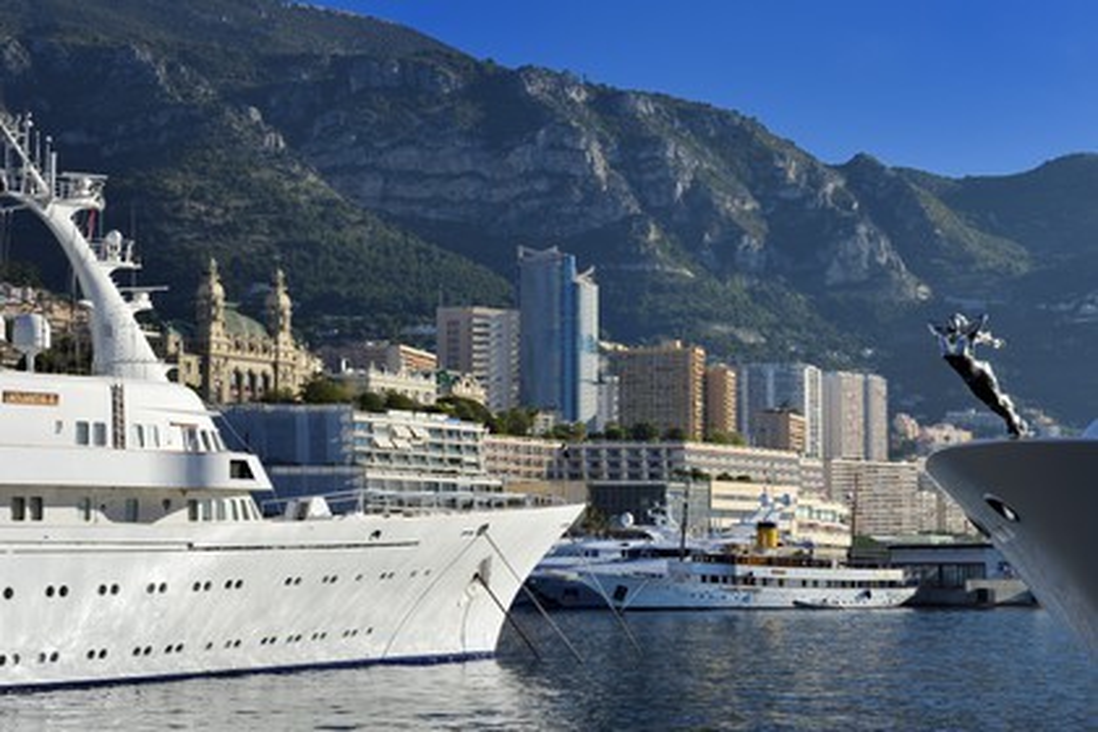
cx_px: 549
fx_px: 2135
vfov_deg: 19.5
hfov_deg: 28.8
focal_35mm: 70
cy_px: 366
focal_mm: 70
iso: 200
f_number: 18
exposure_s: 1/160
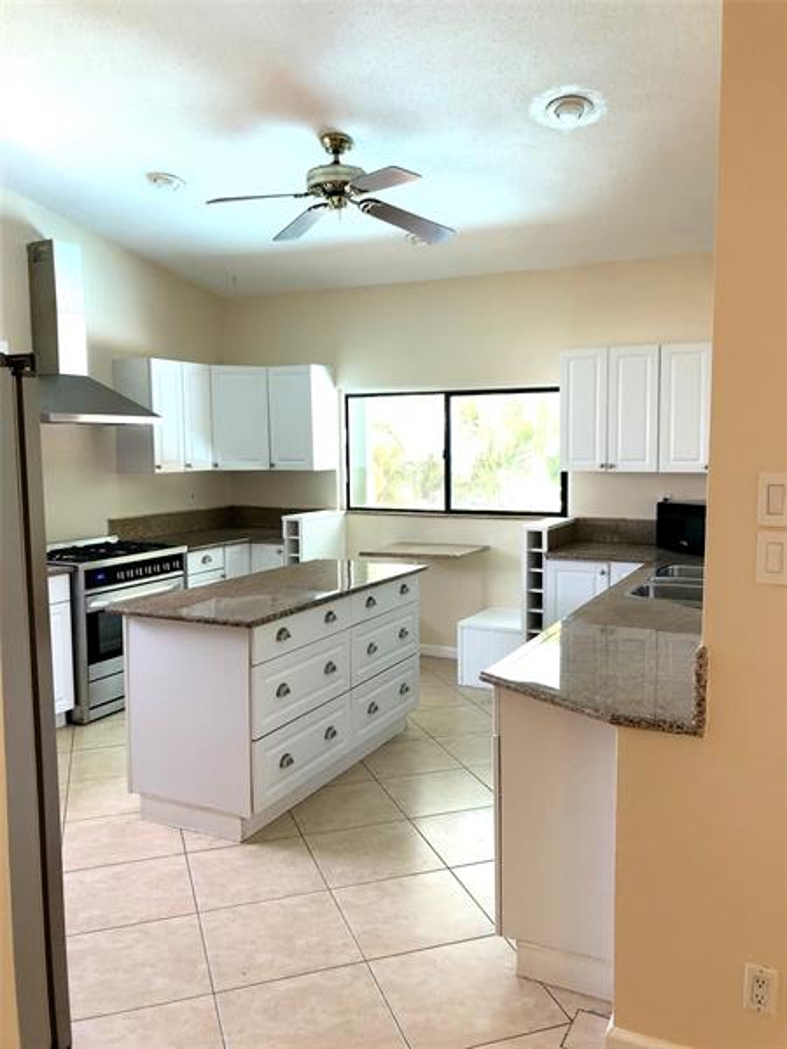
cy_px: 524
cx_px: 394
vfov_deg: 63.4
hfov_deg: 49.7
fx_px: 849
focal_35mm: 28
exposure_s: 1/30
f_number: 1.8
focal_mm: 3.99
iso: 32
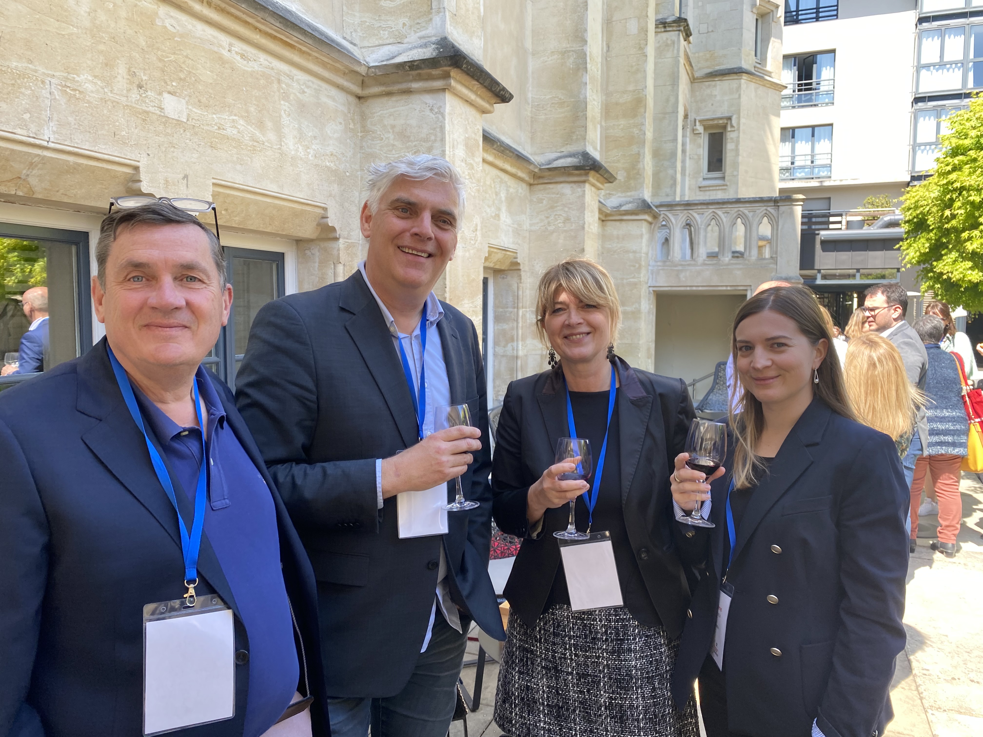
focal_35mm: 26
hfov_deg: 67.3
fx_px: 738
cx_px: 492
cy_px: 368
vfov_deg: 53.1
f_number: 1.8
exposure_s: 1/219
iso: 32
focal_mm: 4.25
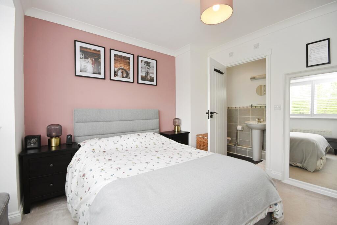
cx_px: 168
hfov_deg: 100.4
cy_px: 112
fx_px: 140
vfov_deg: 77.3
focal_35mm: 15
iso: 800
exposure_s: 1/50
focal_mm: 10
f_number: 8
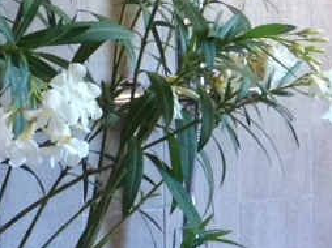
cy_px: 145
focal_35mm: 225
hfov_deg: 8.5
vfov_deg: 6.6
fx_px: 2156
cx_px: 559
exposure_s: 1/20
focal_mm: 4.28
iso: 100
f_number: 2.4
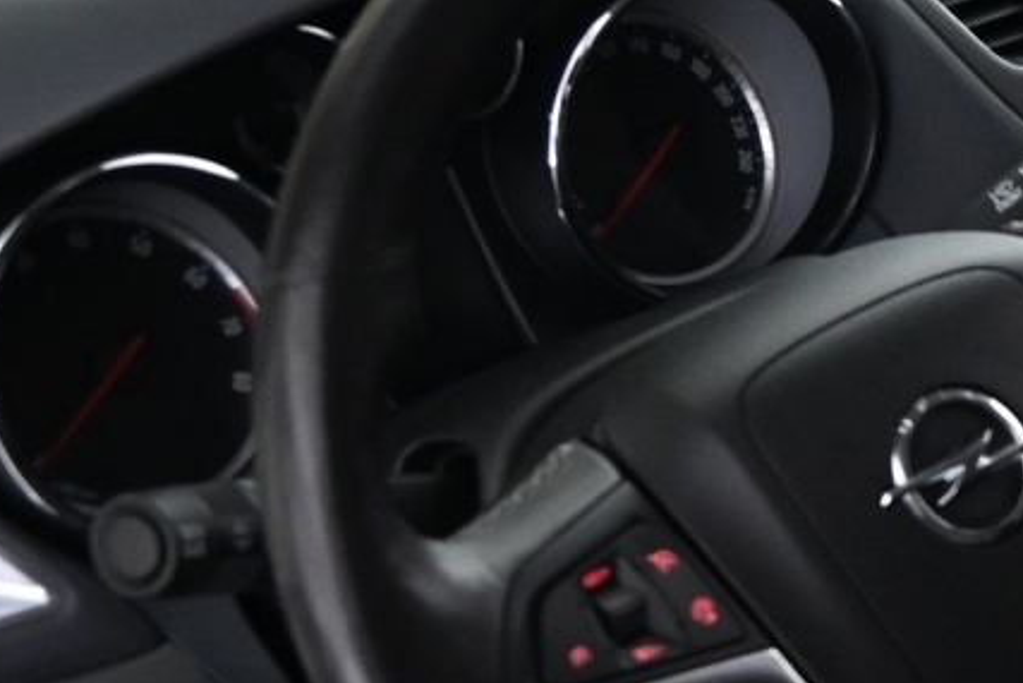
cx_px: 1636
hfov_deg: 19.0
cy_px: 793
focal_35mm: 91
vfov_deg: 14.6
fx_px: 2587
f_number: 3.5
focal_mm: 16
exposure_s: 1/13
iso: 1600
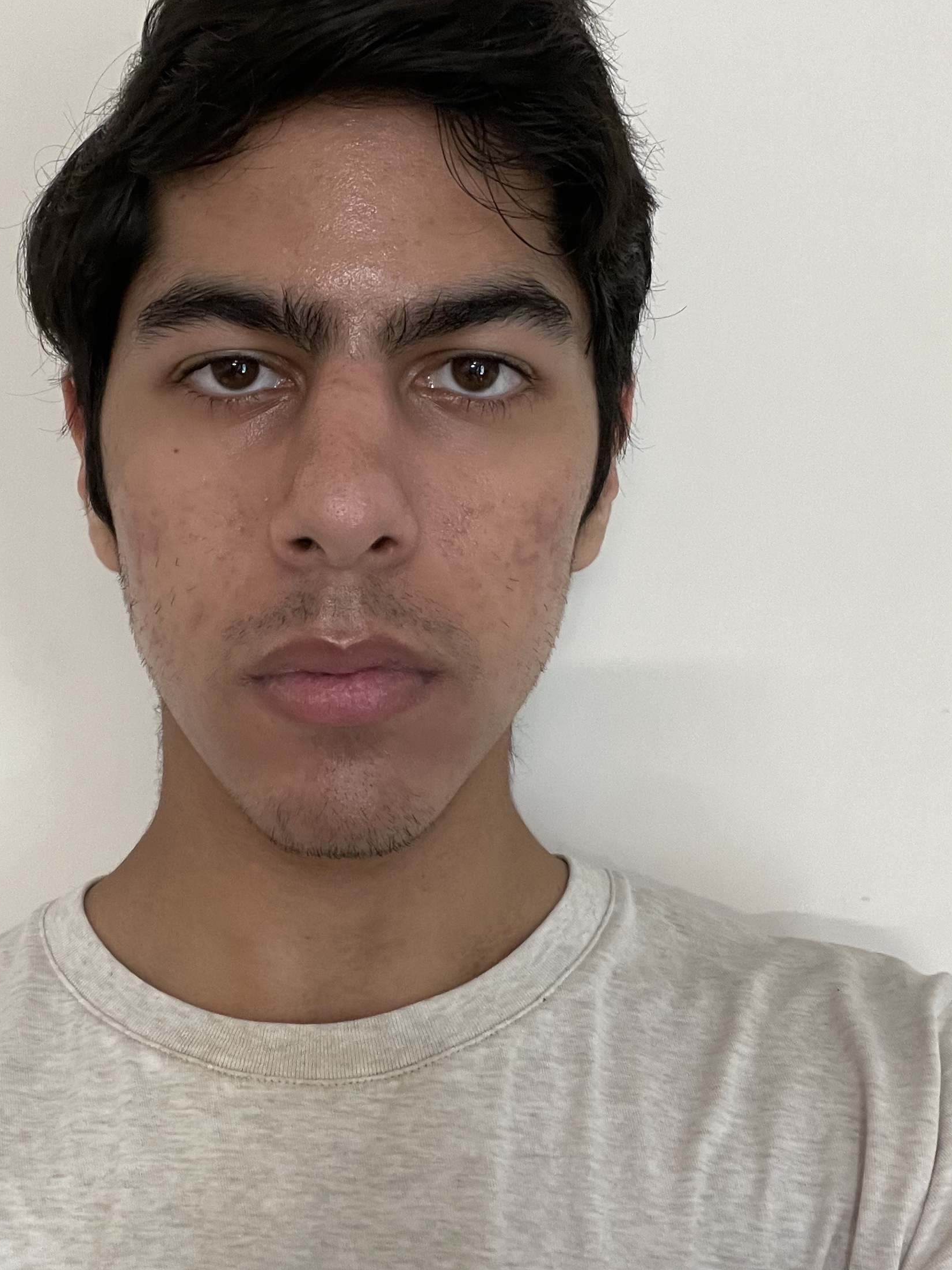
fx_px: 1540
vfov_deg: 44.8
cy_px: 635
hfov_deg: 34.2
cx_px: 372
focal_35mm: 42
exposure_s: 1/60
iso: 320
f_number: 2.2
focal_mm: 2.71
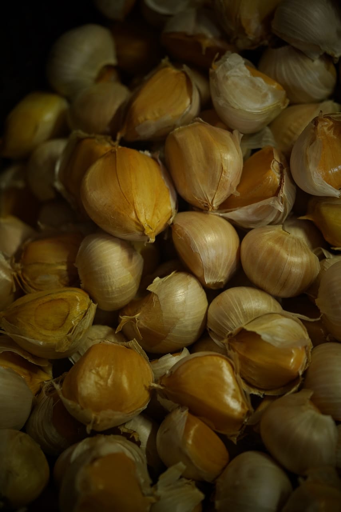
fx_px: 1278
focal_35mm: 90
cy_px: 256
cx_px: 170
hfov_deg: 15.2
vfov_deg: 22.6
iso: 1250
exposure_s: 1/60
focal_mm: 90
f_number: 3.2
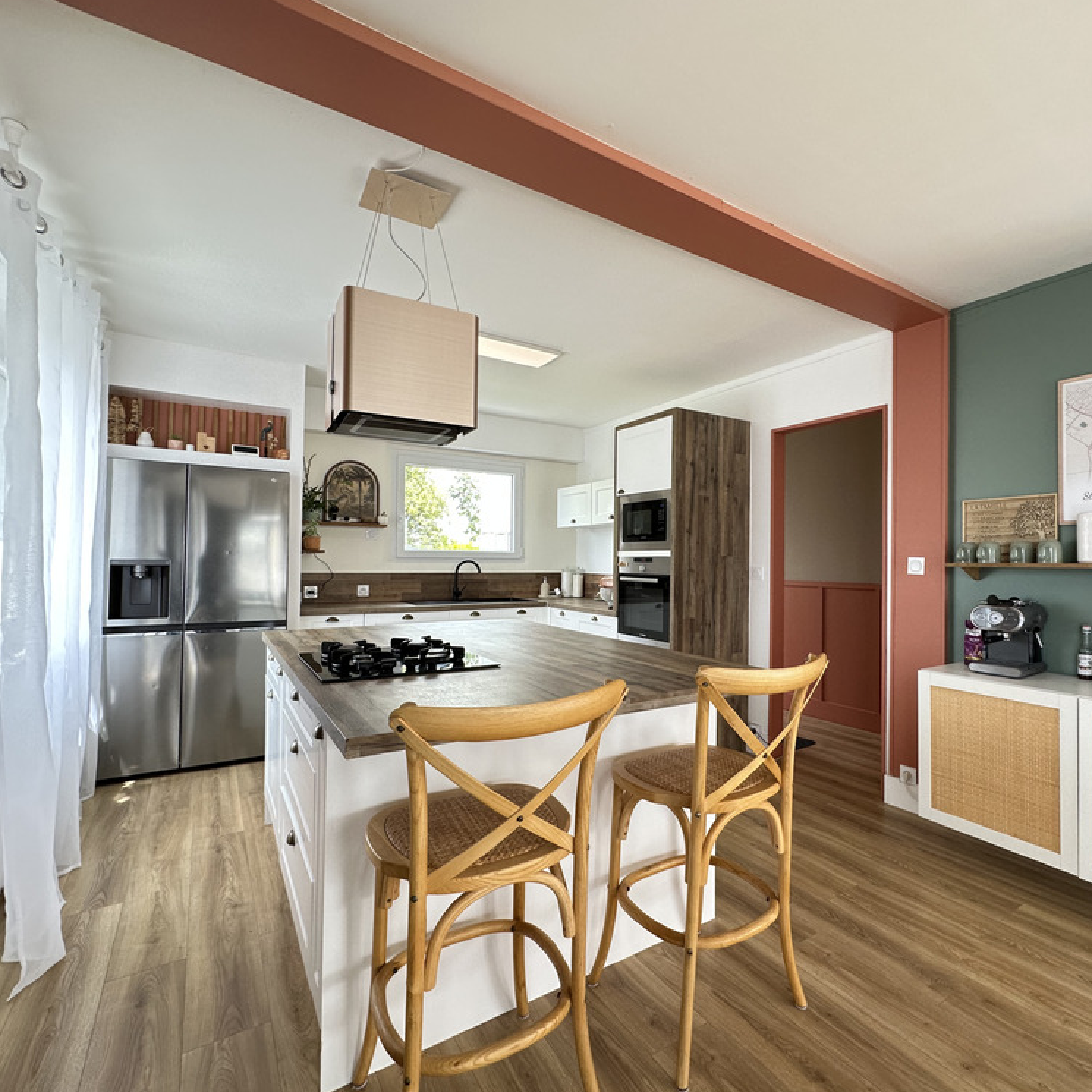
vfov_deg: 84.0
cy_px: 556
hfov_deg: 83.4
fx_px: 607
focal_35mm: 17
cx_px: 630
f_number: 2.2
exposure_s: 1/99
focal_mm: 2.22
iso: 100
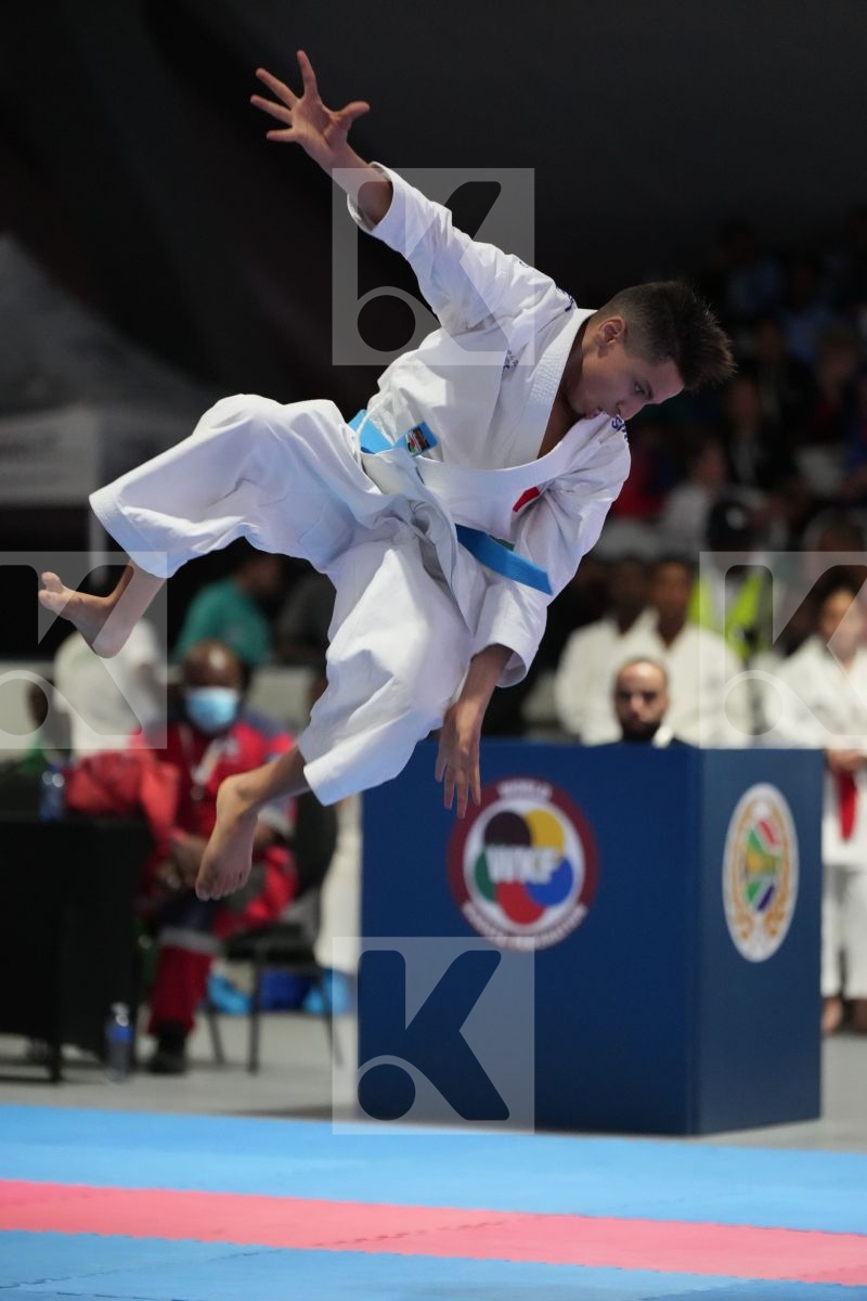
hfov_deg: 8.9
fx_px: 5599
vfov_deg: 13.2
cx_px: 434
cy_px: 650
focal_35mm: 155
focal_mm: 155
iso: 6400
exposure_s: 1/500
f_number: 2.8
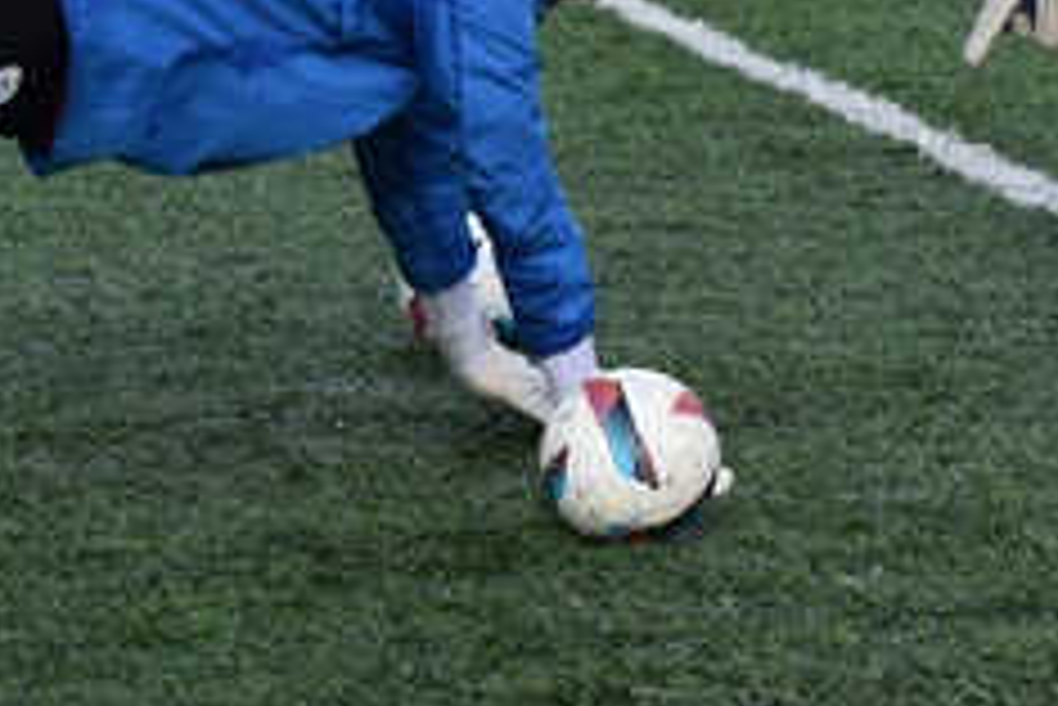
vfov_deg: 6.7
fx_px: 5999
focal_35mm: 204
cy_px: -29
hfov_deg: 10.1
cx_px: 450
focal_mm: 40
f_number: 8
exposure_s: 1/250
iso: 250
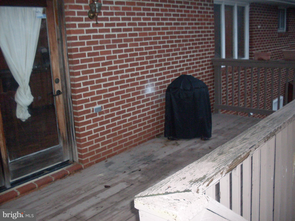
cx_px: 148
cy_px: 110
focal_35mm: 38
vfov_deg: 37.7
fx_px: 324
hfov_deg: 49.0
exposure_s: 1/45
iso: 200
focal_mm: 6.3
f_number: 2.8
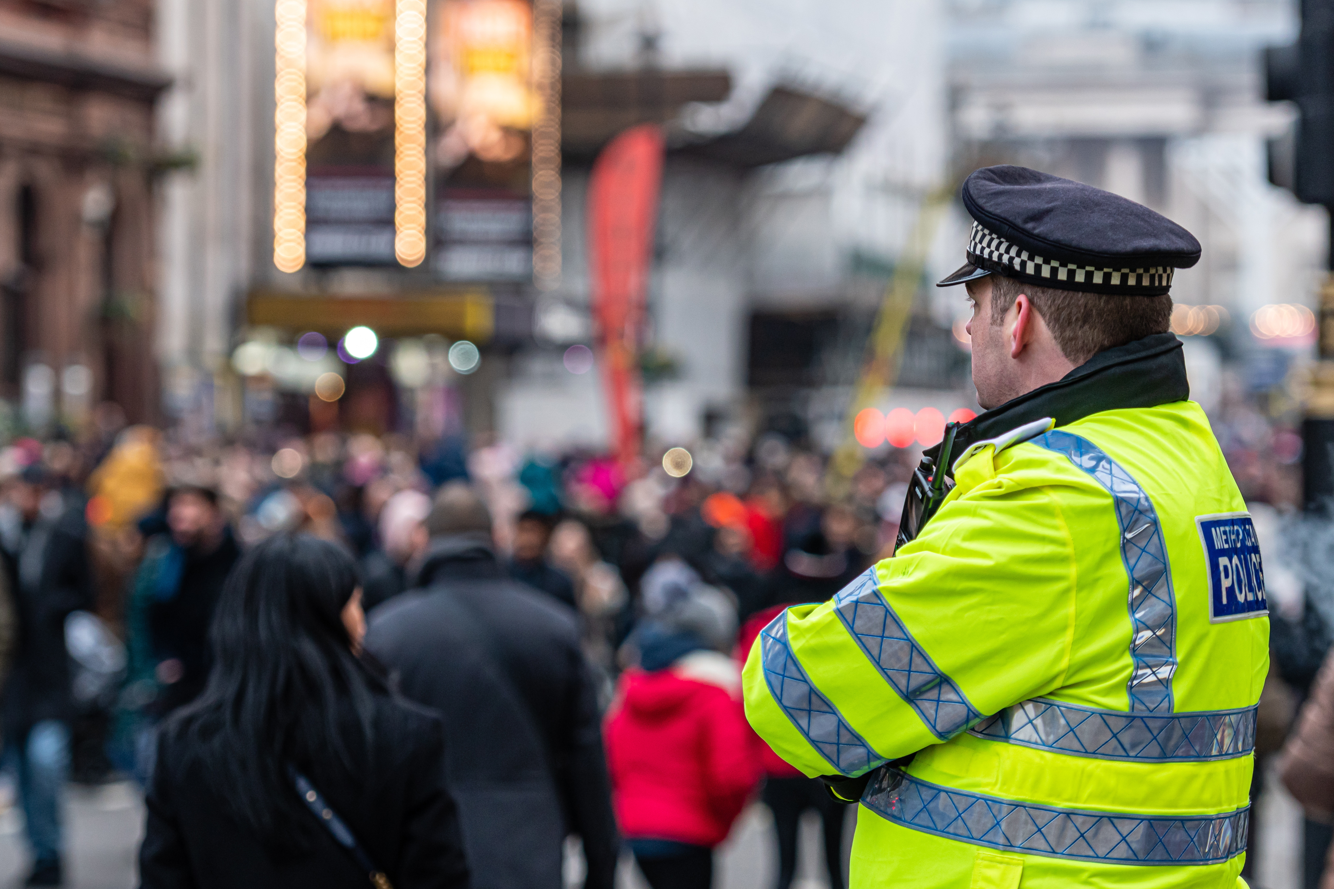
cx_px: 667
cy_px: 444
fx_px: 6447
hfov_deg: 11.8
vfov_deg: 7.9
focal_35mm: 174
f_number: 3.5
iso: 500
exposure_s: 1/125
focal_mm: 116
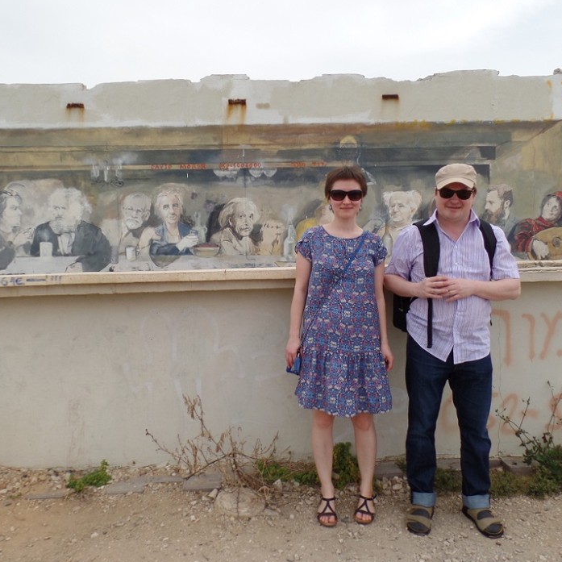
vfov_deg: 57.3
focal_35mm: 28
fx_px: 514
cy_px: 288
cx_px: 264
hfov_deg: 57.3
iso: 80
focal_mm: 4.1
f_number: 2.8
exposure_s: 1/1000
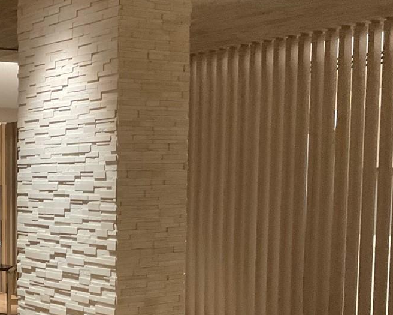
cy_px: 248
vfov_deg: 21.9
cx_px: -32
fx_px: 803
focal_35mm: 69
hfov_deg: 25.6
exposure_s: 1/60
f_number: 1.8
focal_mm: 3
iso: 160
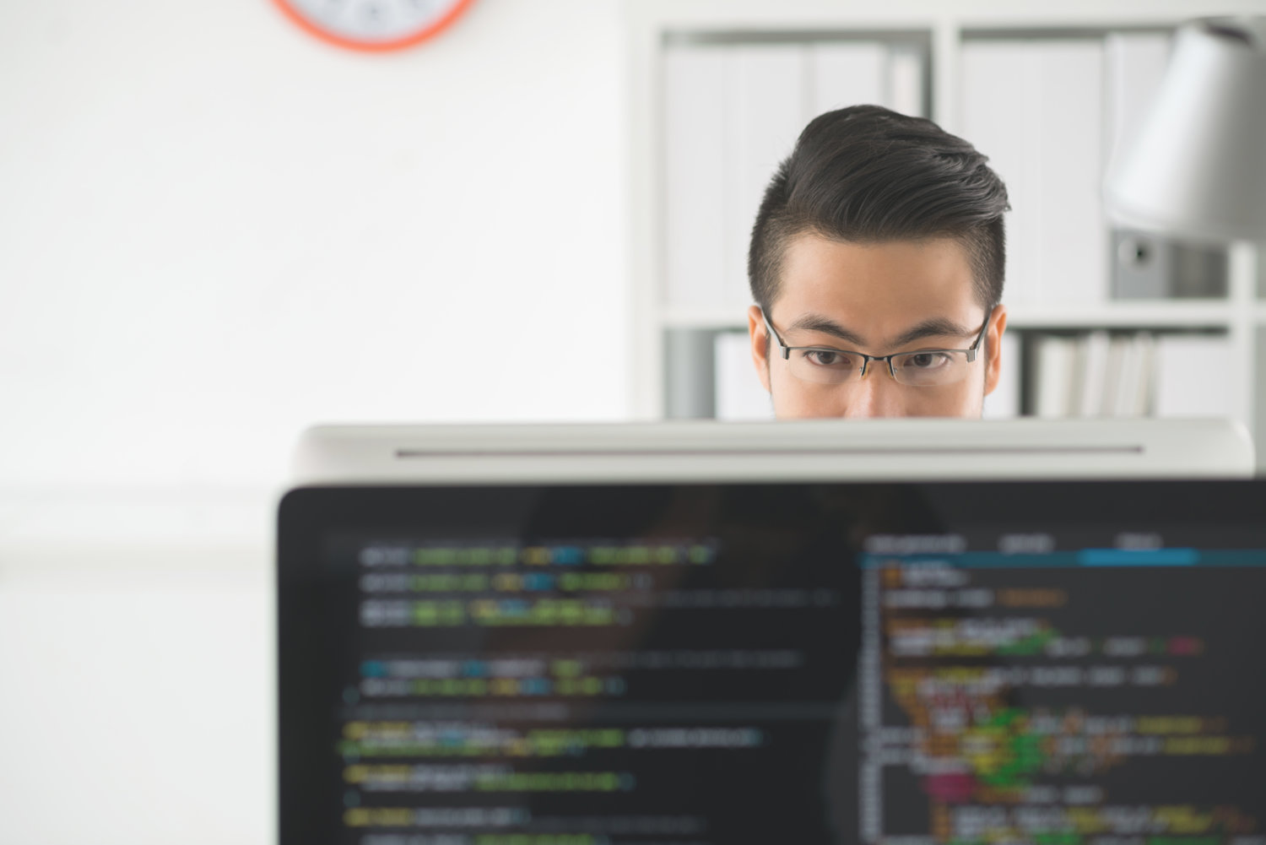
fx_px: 2990
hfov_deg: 23.9
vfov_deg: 16.1
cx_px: 633
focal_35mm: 85
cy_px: 422
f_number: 2.8
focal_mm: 85
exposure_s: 1/125
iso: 100
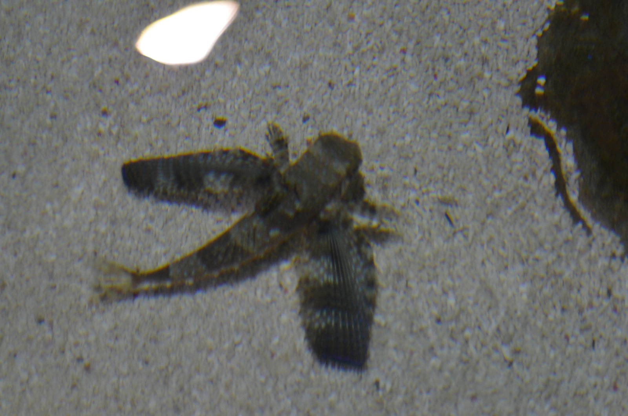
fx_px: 2611
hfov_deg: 13.7
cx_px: 314
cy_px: 208
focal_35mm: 150
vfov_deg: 9.1
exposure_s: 1/60
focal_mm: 100
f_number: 5.6
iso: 1600
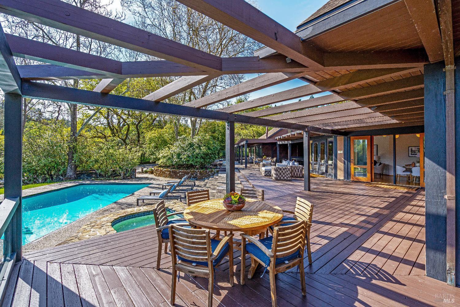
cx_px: 230
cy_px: 154
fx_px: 204
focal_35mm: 16
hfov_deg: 96.7
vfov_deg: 73.7
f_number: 11
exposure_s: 1/160
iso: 320
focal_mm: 16
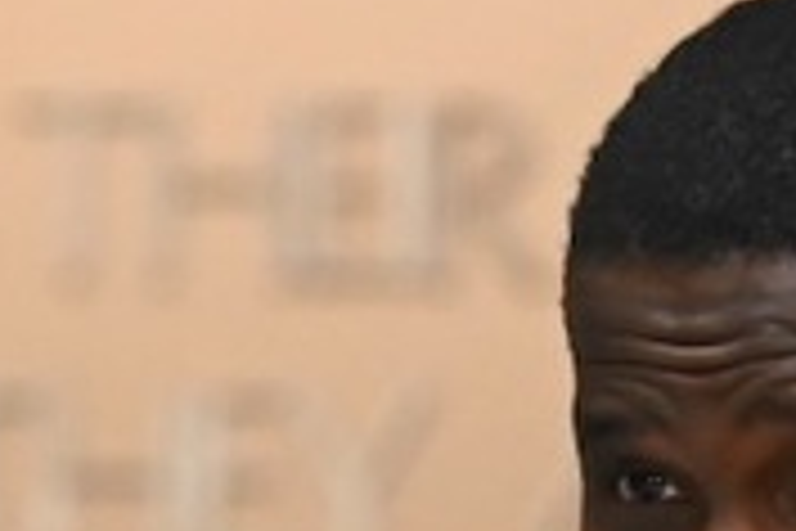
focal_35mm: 896
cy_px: 904
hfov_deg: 2.3
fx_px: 19810
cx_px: 517
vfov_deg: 1.5
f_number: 5
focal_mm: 155
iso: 8000
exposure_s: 1/640
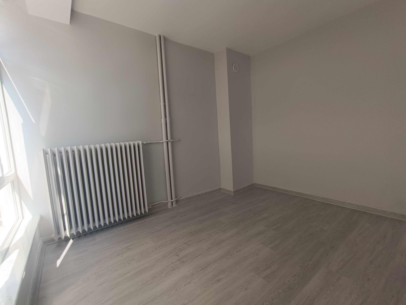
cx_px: 203
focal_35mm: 16
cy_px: 152
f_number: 2.2
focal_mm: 1.66
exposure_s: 1/100
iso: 64
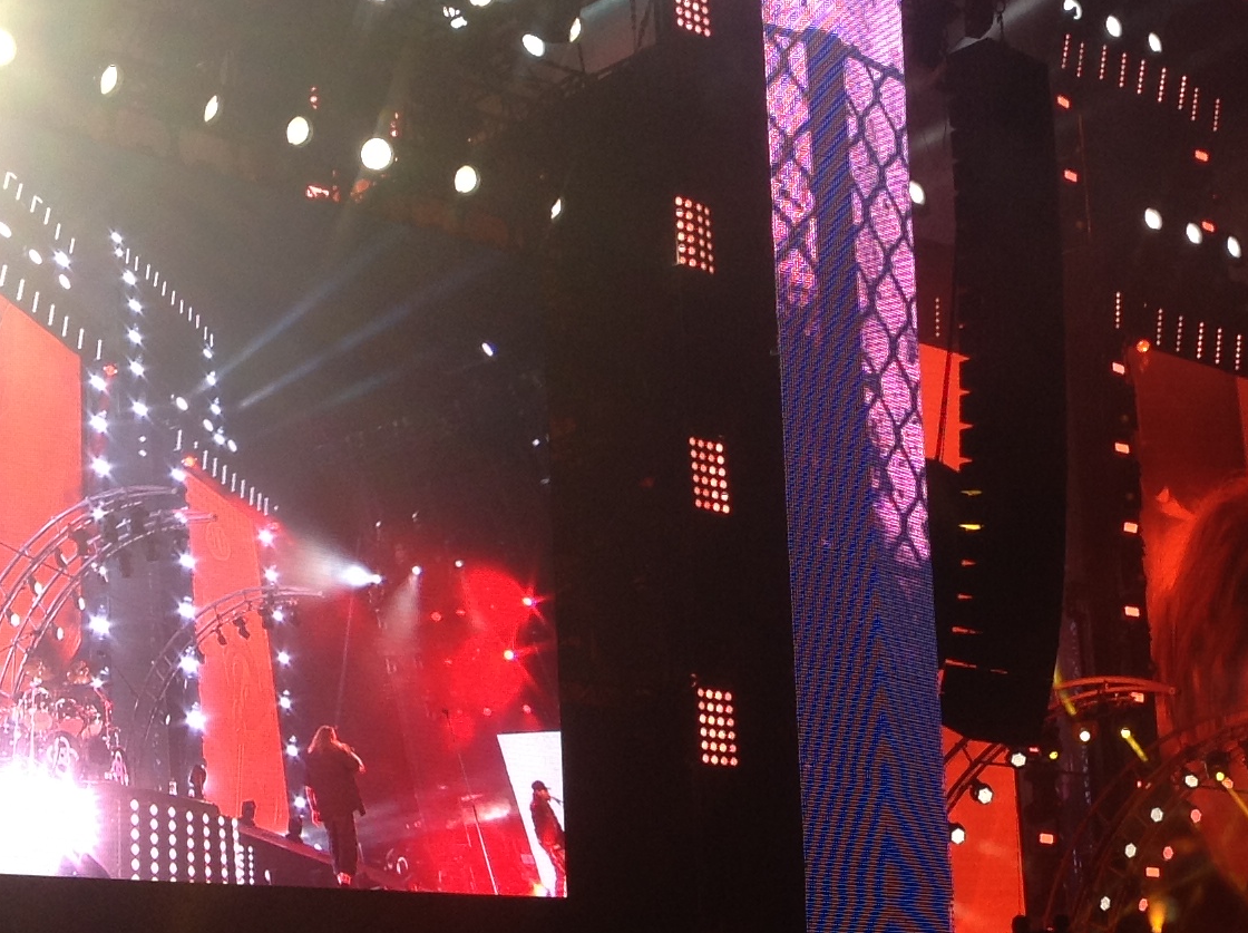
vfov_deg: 18.2
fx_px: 2917
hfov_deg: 23.9
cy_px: 486
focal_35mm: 81
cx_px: 911
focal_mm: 4.28
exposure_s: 1/130
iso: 50
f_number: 2.4
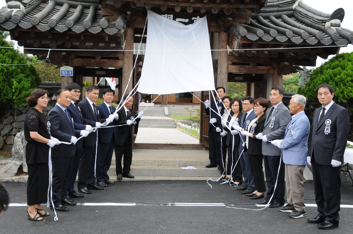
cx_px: 176
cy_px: 117
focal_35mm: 39
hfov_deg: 49.6
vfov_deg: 34.1
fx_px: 382
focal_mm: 26
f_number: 9
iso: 800
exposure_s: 1/320
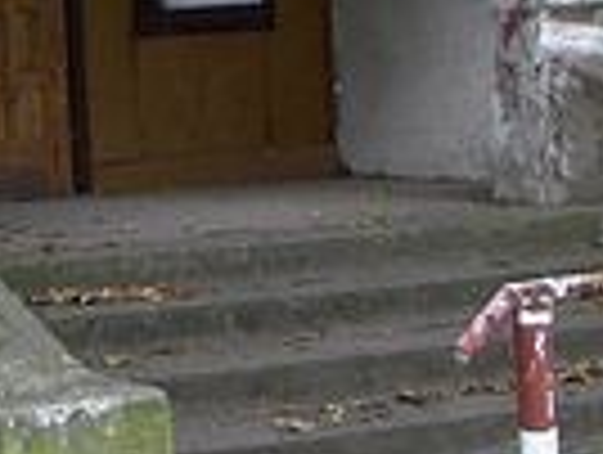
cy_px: -112
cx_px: 79
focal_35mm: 139
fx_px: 2426
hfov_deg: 14.1
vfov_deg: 10.5
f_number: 2.6
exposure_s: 1/98.1
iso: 200
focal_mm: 5.8
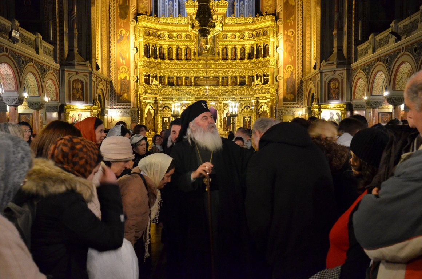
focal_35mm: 39
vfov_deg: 34.1
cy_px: 140
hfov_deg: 49.6
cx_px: 211
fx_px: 456
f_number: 5
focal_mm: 26
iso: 2000
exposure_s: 1/13
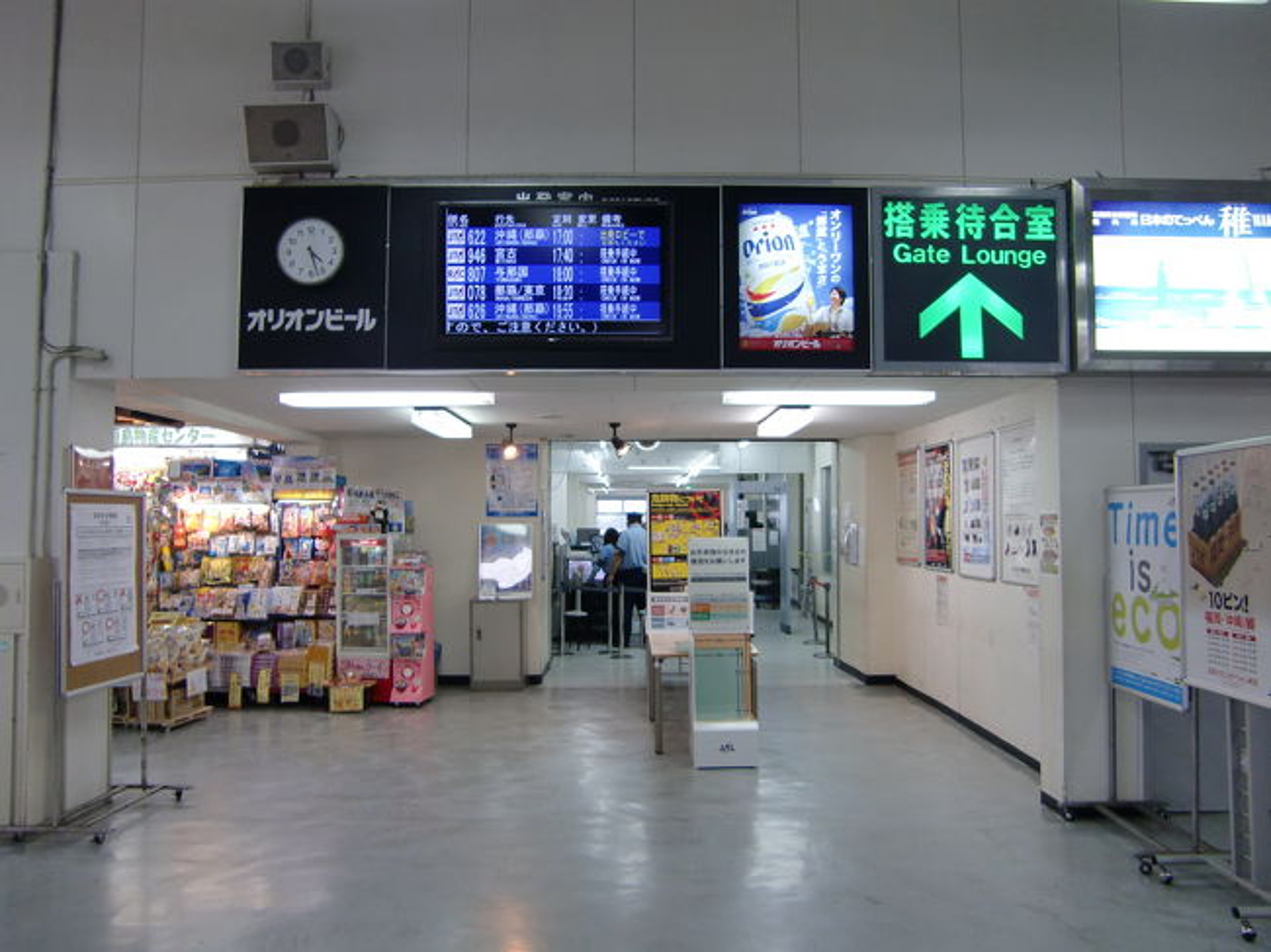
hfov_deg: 63.5
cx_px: 636
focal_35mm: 28
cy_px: 476
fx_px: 1028
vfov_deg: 49.7
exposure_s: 1/60
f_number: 2.6
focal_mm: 4.9
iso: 160
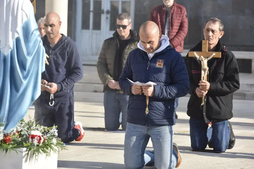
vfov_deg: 6.9
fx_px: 1410
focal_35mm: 200
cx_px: 127
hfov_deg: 10.3
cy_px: 84
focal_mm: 200
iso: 320
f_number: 11
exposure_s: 1/320
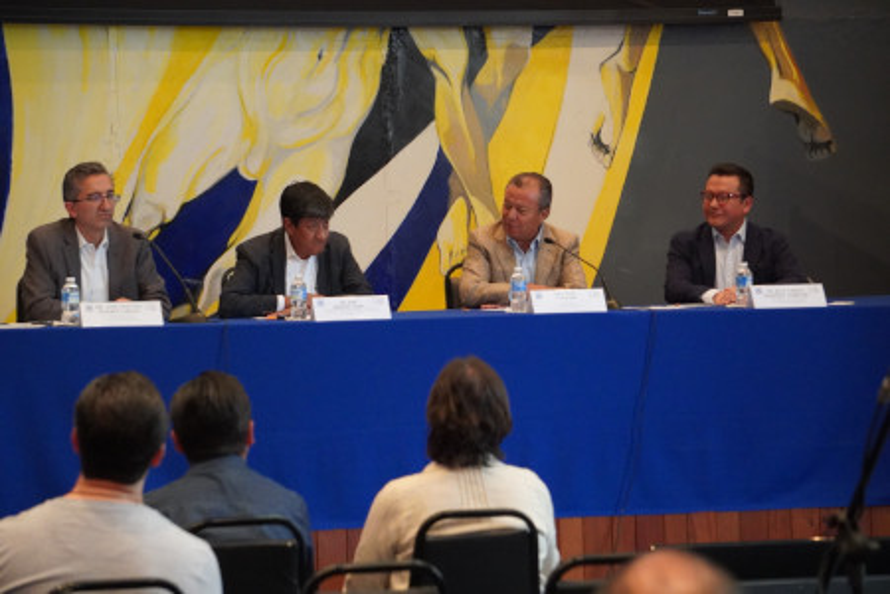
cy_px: 297
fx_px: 2966
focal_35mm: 120
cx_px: 445
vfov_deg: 11.4
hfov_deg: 17.1
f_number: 5
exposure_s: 1/100
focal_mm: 80
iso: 6400
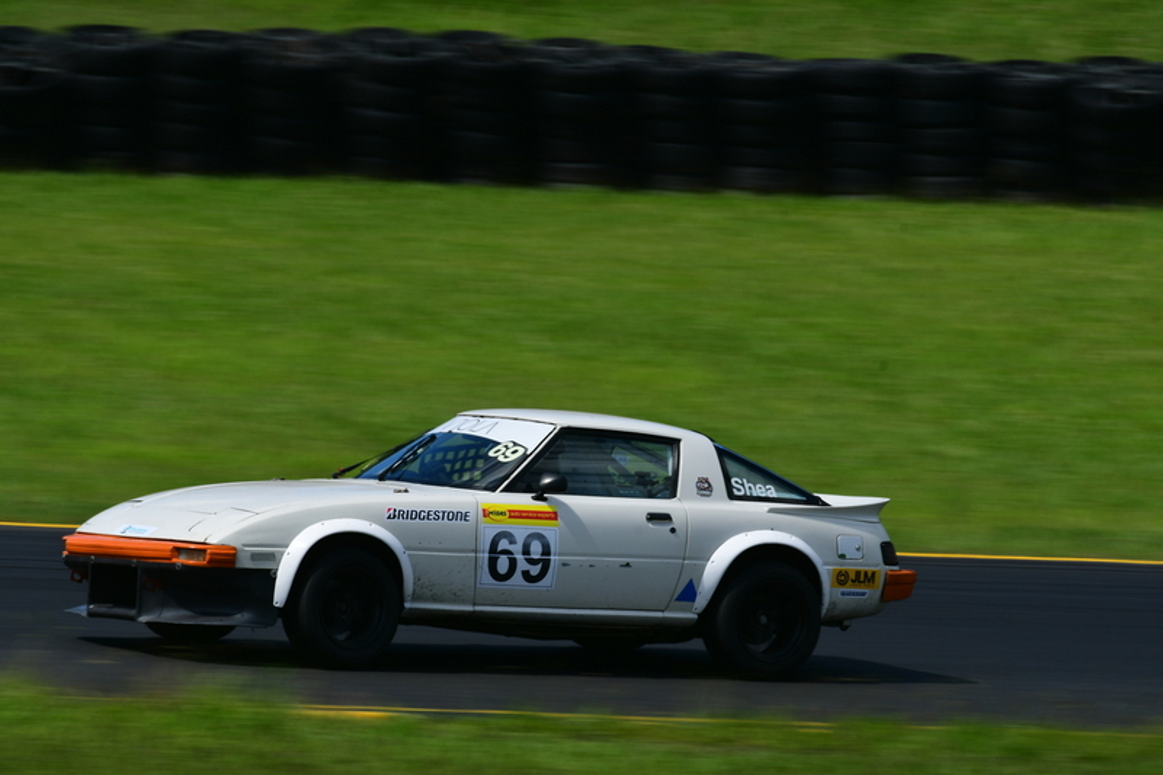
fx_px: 21800
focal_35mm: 675
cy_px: 388
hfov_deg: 3.1
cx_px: 582
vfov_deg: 2.0
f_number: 14
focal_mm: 450
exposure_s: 1/125
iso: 100
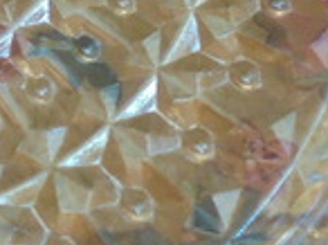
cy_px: -61
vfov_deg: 10.5
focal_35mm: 138
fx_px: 1305
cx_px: -235
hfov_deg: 13.1
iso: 320
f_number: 3.5
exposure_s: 1/50
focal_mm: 4.6
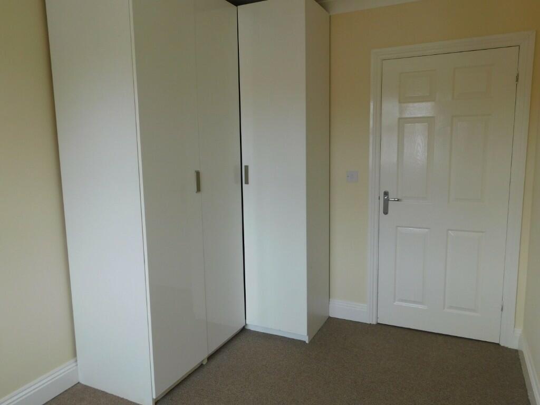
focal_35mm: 25
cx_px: 270
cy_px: 202
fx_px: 390
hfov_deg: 69.4
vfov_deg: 54.9
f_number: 3.1
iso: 125
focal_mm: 4.5
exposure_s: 1/80
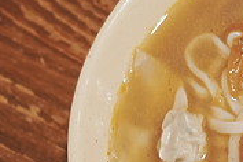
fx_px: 876
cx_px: 404
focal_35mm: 130
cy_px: -1
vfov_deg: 10.5
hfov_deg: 14.3
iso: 1600
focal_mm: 29.4
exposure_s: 1/30
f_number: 4.5
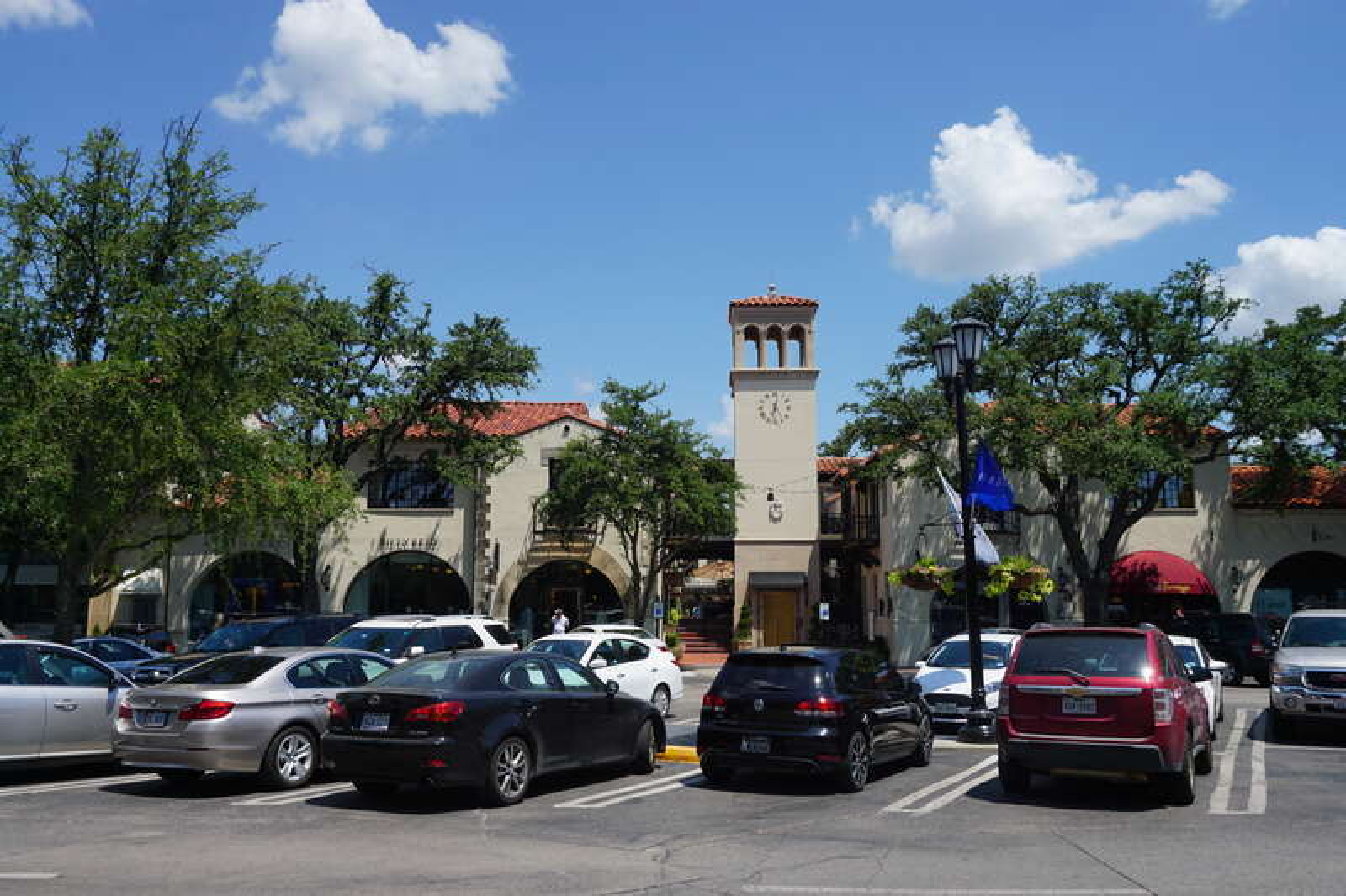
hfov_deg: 61.9
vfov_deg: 43.6
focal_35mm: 30
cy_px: 448
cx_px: 673
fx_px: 1121
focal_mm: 20
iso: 100
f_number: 11
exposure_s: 1/160
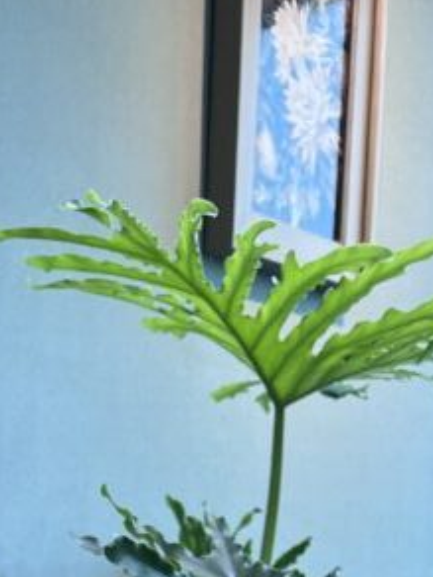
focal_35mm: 89
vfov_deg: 18.4
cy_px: 966
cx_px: -132
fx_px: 1484
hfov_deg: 15.8
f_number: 1.5
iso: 50
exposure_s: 1/100
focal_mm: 5.7
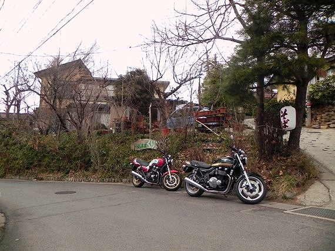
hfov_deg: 67.3
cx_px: 168
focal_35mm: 26
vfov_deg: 53.0
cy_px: 126
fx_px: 252
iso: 160
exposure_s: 1/618
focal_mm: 4.6
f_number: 2.8
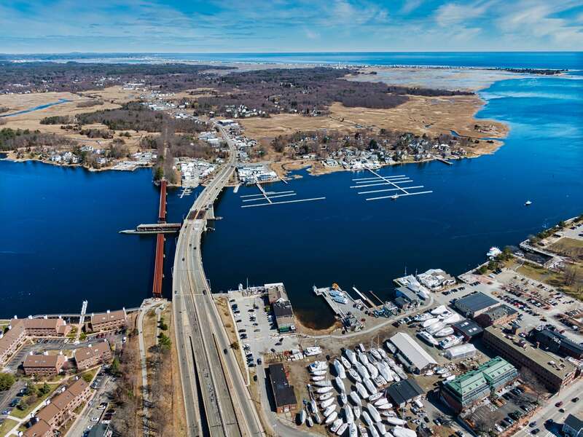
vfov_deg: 56.8
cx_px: 292
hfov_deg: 71.6
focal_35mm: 24
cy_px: 218
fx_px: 404
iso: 100
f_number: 2.8
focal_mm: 4.39
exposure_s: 1/3200
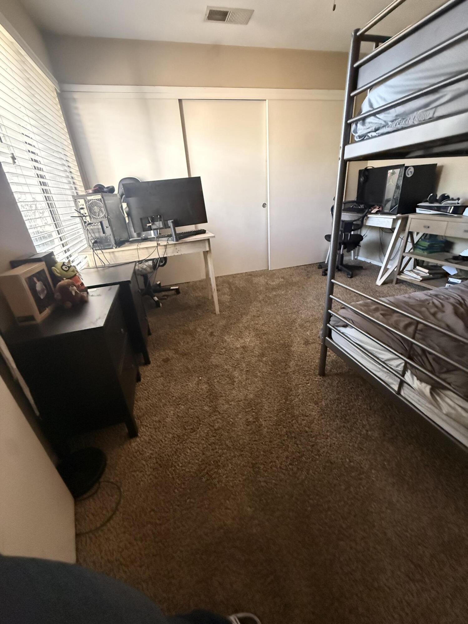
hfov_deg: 85.7
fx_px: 252
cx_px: 234
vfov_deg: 102.1
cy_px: 312
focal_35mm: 14
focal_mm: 2.22
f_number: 2.2
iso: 1250
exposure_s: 1/60
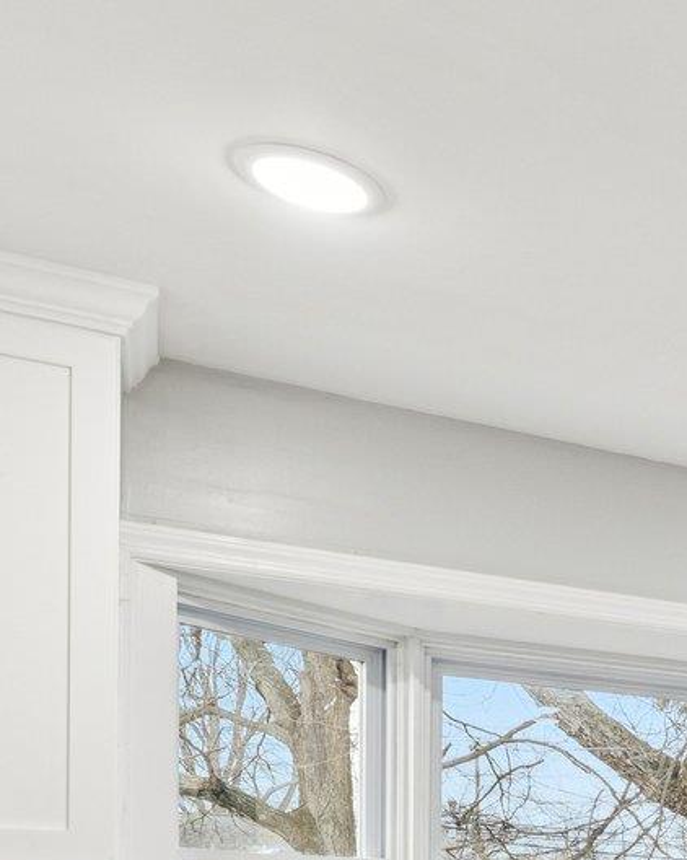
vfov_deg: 32.6
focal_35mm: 51
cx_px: 1159
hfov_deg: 21.8
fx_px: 1297
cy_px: 929
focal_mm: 14
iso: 500
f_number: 6.3
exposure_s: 1/60
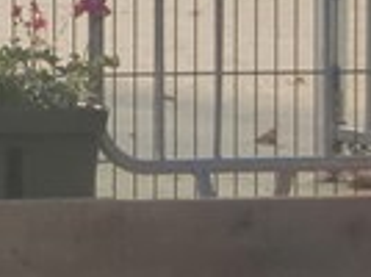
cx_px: -952
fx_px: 8848
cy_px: 111
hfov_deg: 2.4
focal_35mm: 827
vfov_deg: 1.8
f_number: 5.3
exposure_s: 1/250
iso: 64
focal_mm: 18.9
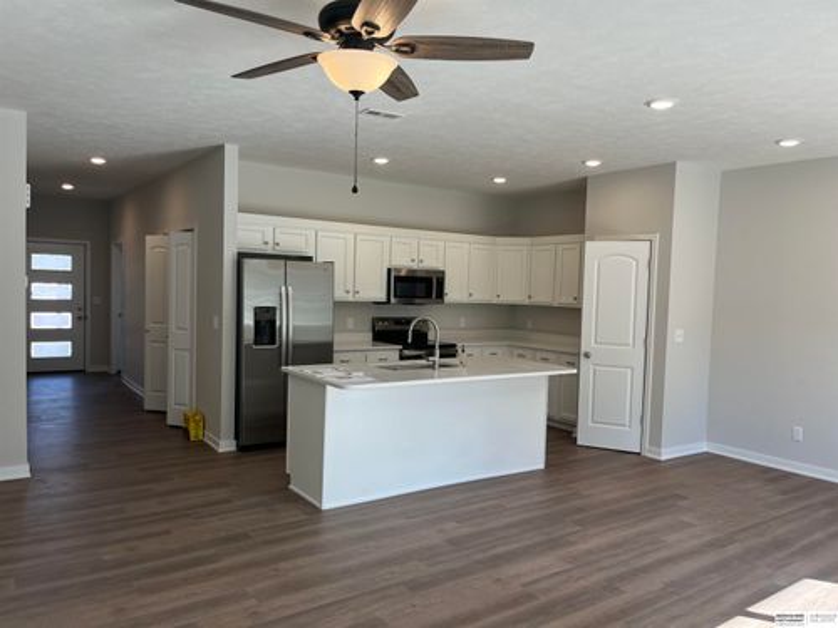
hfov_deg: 67.3
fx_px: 629
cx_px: 419
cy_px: 314
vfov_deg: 53.1
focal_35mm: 26
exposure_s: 1/163
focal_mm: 5.1
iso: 40
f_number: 1.6
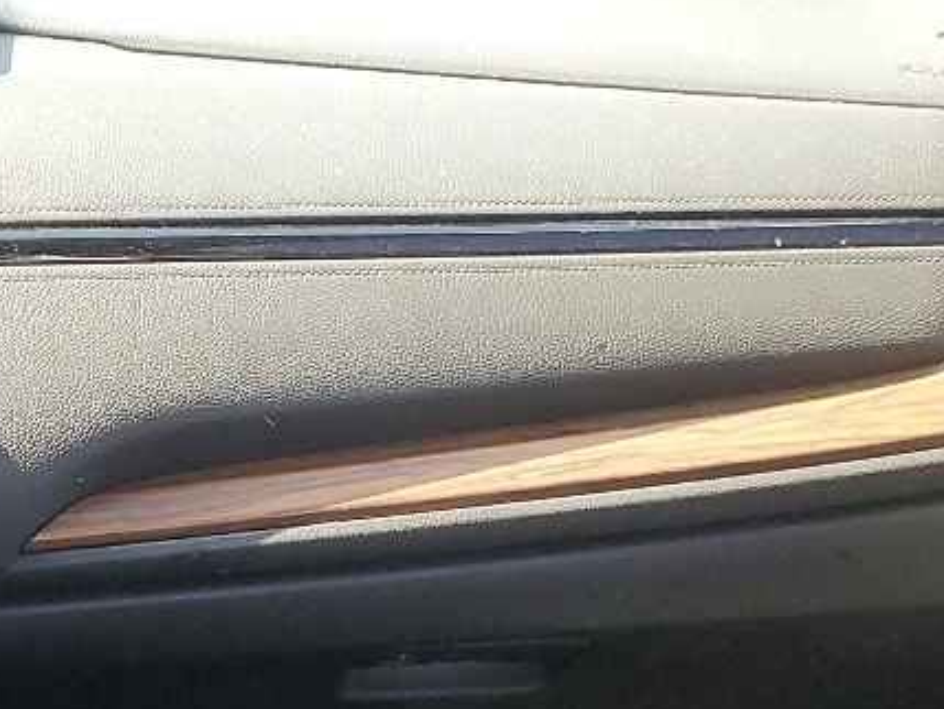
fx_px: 2646
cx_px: -493
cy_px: 1163
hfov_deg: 18.0
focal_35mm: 97
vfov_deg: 14.0
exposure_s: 1/120
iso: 75
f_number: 1.5
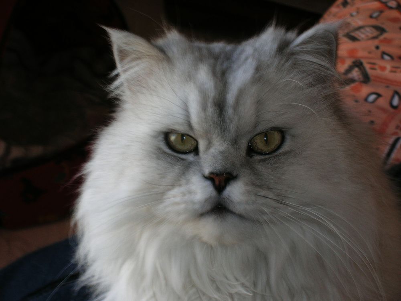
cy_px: 150
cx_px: 200
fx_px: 1182
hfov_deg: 19.3
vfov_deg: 14.5
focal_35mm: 102
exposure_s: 1/30
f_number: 4.9
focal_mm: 17.1
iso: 50
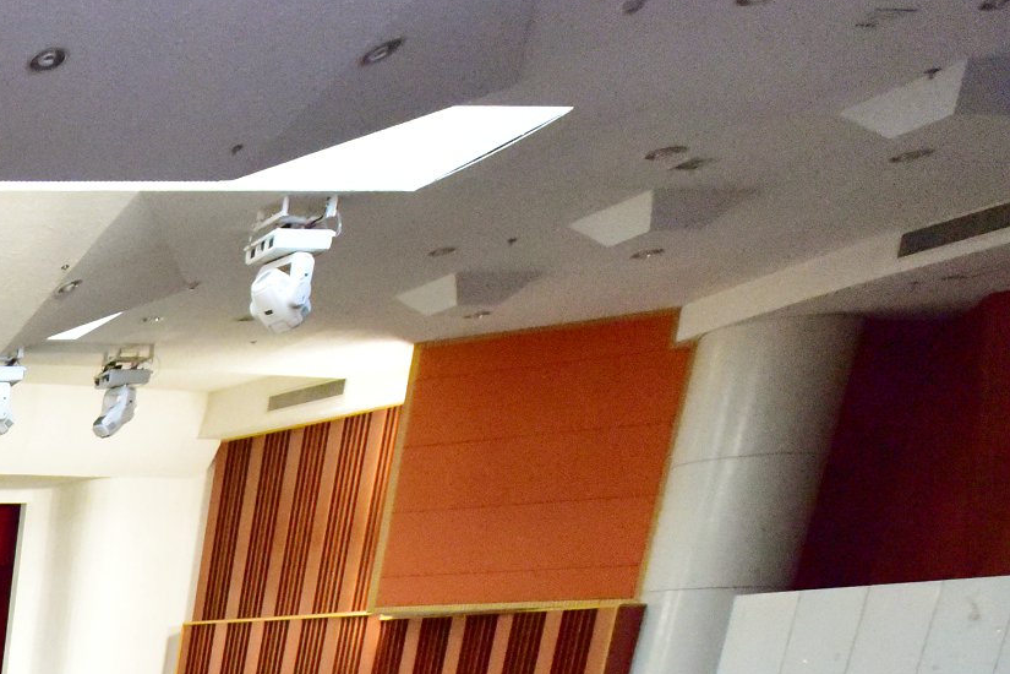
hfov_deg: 26.5
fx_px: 1319
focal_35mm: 47
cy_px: 1105
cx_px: -584
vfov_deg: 21.8
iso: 12800
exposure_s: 1/200
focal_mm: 14
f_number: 5
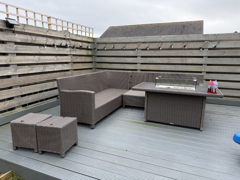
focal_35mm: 24
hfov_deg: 71.6
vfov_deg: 56.8
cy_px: 90
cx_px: 120
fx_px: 166
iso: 100
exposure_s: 1/805
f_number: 1.78
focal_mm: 6.76
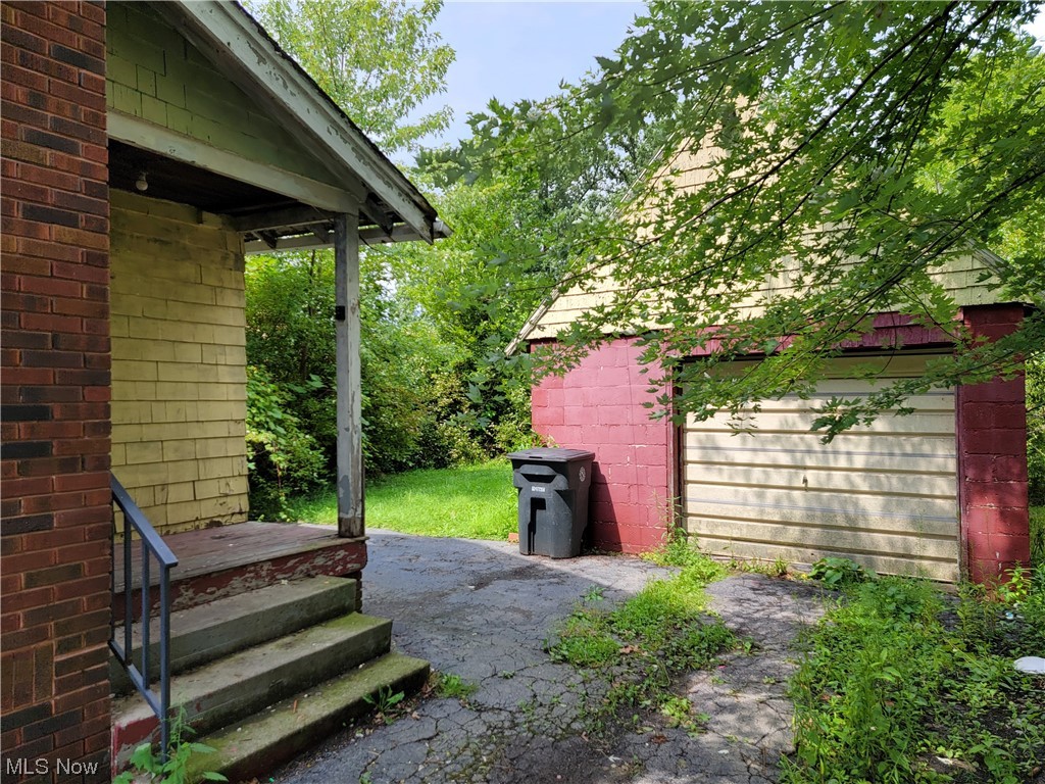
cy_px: 392
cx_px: 522
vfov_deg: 56.8
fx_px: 725
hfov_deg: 71.6
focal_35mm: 24
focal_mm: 6.7
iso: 16
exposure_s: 1/322
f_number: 1.8
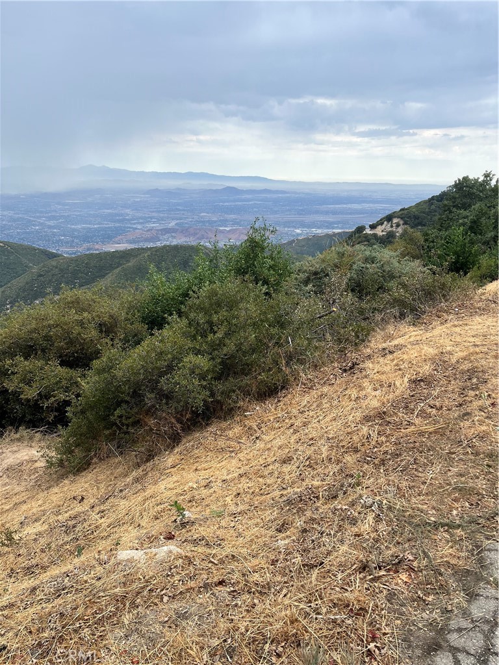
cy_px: 332
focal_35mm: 26
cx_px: 250
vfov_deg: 67.3
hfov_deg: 53.1
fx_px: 500
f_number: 1.6
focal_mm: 5.1
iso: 50
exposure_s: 1/1212
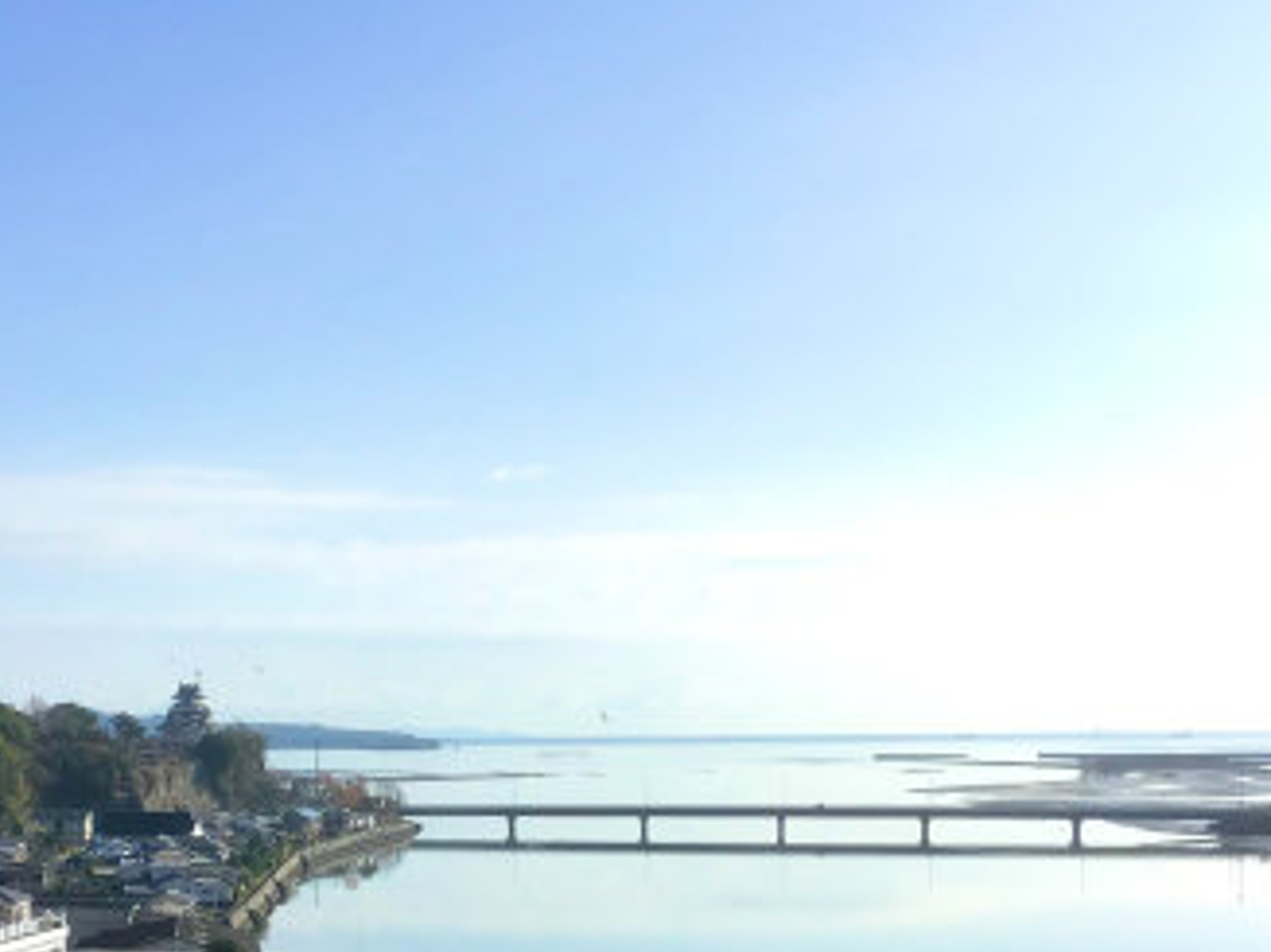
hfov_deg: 33.0
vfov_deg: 24.6
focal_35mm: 58
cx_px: 428
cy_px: 822
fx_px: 2129
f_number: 2.4
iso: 25
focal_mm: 3.3
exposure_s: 1/1400
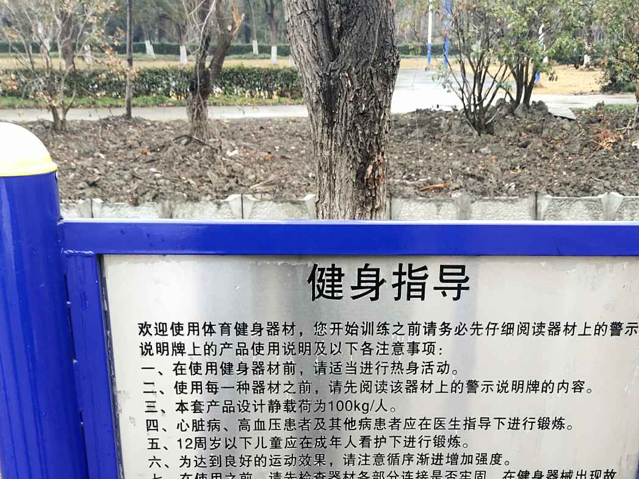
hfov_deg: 34.9
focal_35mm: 55
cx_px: 342
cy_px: 428
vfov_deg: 25.7
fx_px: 1015
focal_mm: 4.35
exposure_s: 1/100
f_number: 1.79
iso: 137
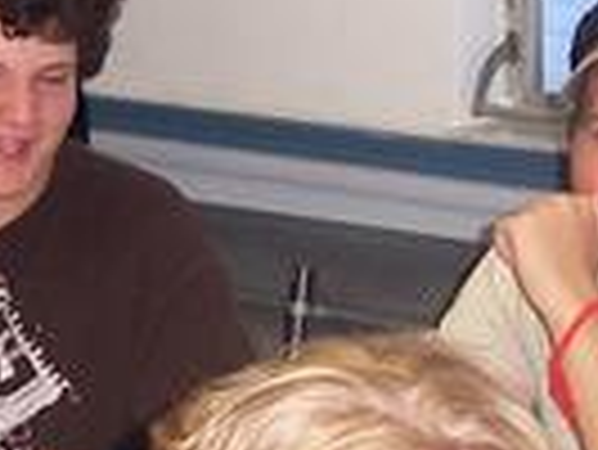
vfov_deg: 8.6
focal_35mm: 173
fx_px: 2991
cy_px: 72
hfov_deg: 11.4
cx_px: 346
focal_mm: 6
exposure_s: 1/60
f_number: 3
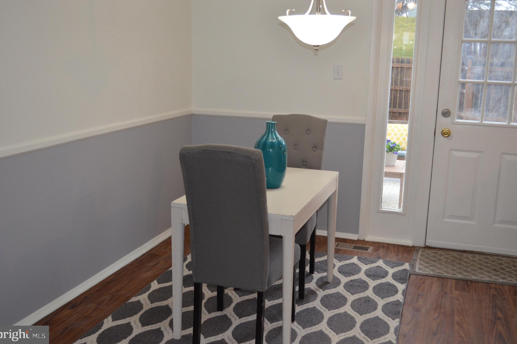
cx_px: 258
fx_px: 574
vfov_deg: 33.4
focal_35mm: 40
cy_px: 169
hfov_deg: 48.5
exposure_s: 1/60
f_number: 4.2
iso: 1000
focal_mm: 26
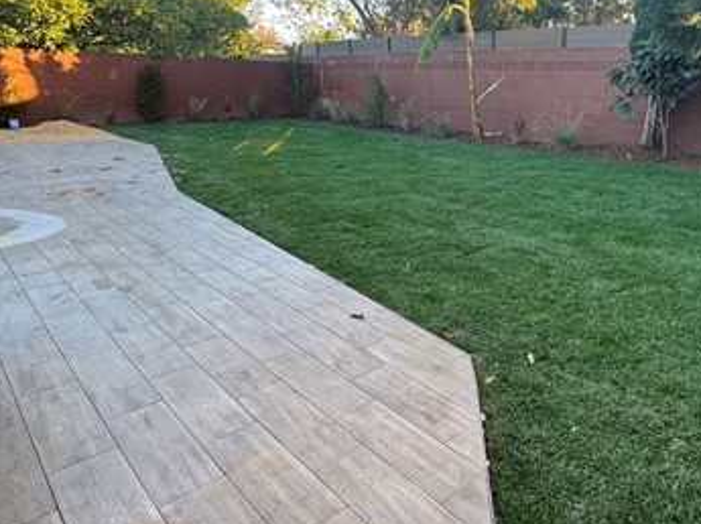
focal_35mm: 26
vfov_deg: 52.6
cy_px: 209
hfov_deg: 65.0
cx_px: 486
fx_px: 526
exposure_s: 1/99
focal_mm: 2.22
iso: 80
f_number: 2.2
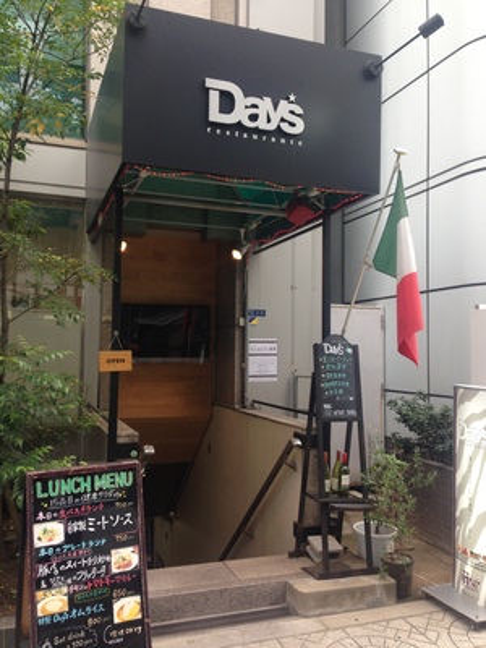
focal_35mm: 33
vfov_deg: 55.4
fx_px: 618
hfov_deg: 42.9
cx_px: 243
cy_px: 324
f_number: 2.4
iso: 64
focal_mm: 4.12
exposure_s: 1/120
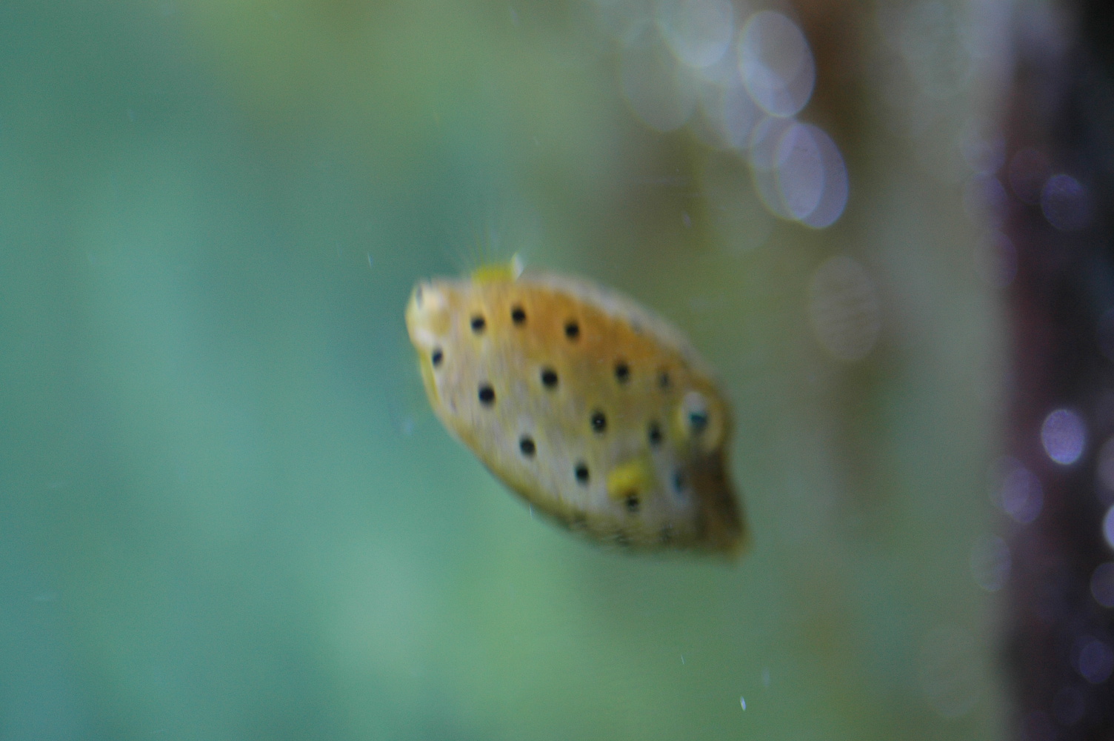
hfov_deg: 15.2
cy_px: 370
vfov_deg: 10.1
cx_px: 557
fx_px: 4174
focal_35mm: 135
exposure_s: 1/125
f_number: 4
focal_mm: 90
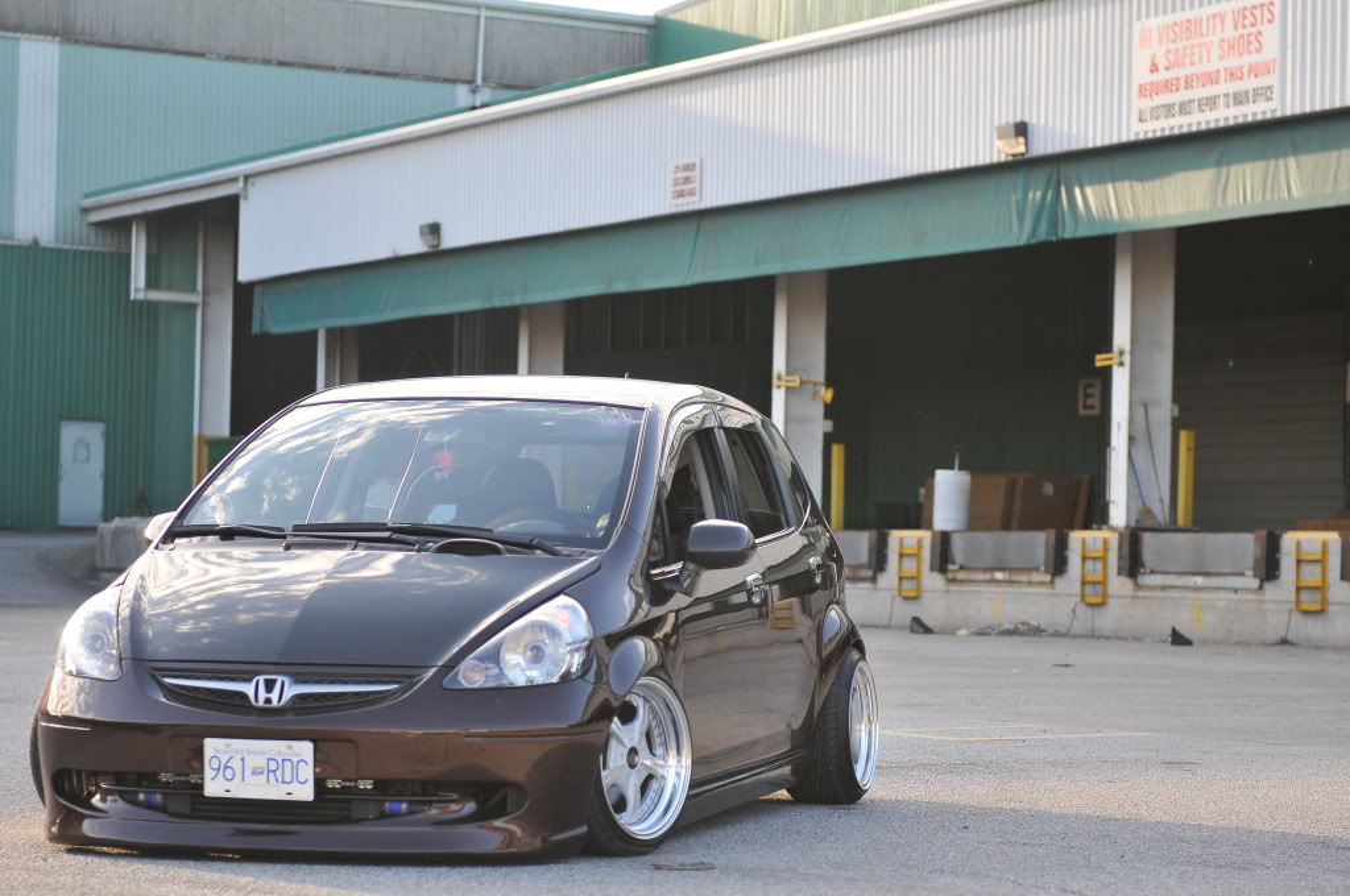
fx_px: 3483
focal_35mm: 93
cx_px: 675
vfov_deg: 14.7
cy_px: 448
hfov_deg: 21.9
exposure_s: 1/800
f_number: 2.8
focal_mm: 62
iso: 400
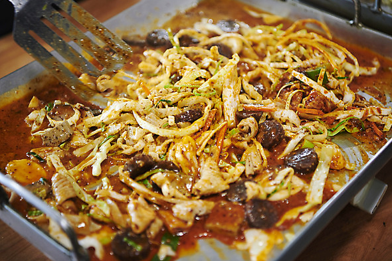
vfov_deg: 23.0
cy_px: 129
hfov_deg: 33.9
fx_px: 642
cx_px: 199
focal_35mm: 59
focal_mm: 58
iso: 800
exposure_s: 1/160
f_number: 2.8
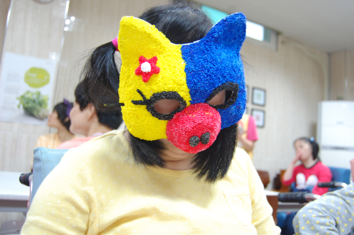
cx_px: 177
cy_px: 118
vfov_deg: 43.5
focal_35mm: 30
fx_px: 295
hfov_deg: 62.0
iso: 400
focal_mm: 20
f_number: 3.8
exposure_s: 1/15
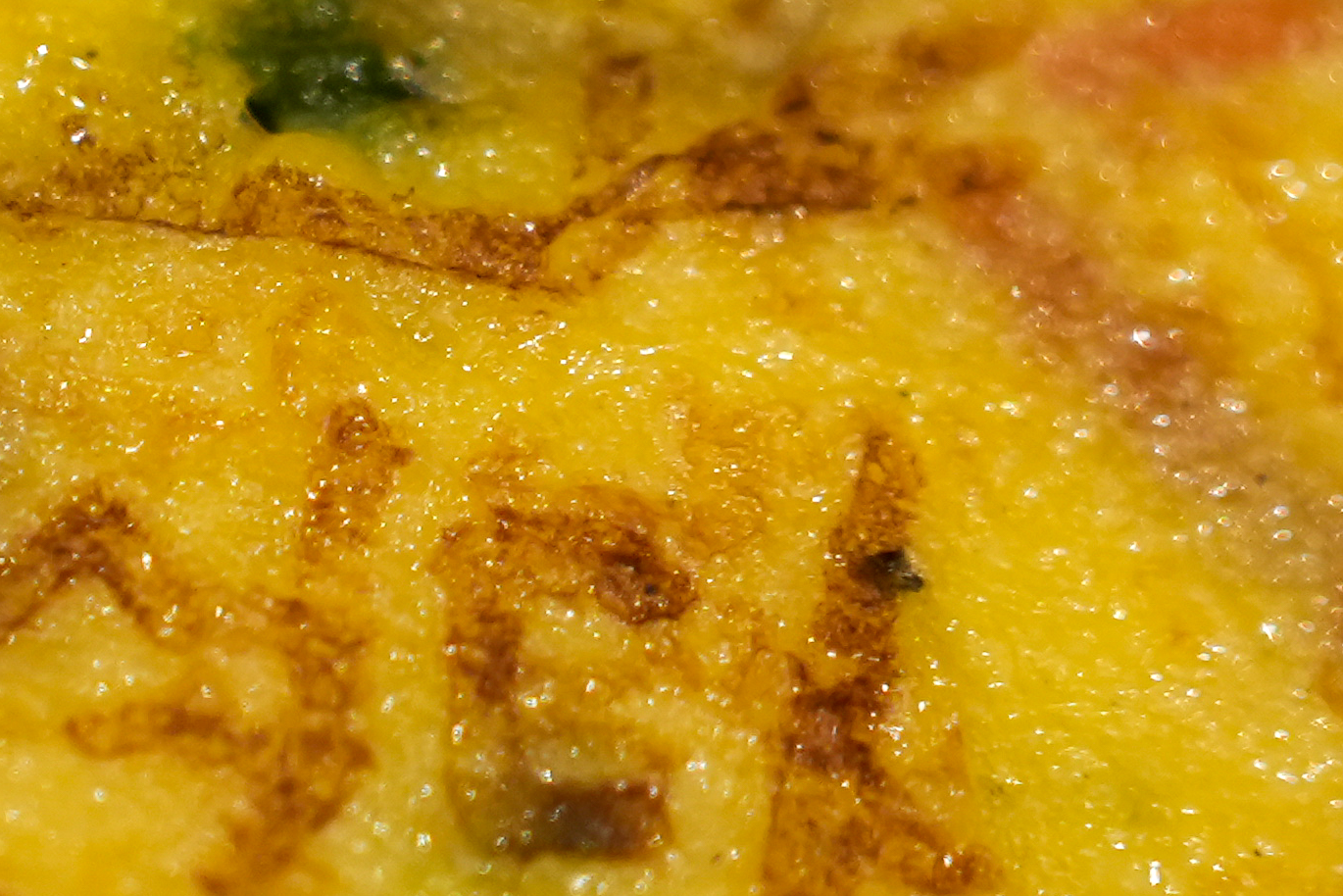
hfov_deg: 3.8
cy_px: 477
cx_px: 152
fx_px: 20036
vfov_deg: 2.6
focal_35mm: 537
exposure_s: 1/125
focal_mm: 105
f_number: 4
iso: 1000
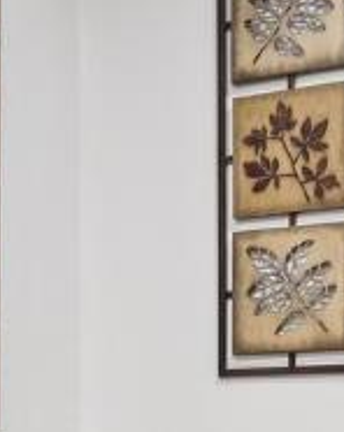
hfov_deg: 16.7
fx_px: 1162
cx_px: 79
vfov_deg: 20.1
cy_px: 473
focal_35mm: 91
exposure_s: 1/20
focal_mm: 8
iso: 400
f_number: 6.4
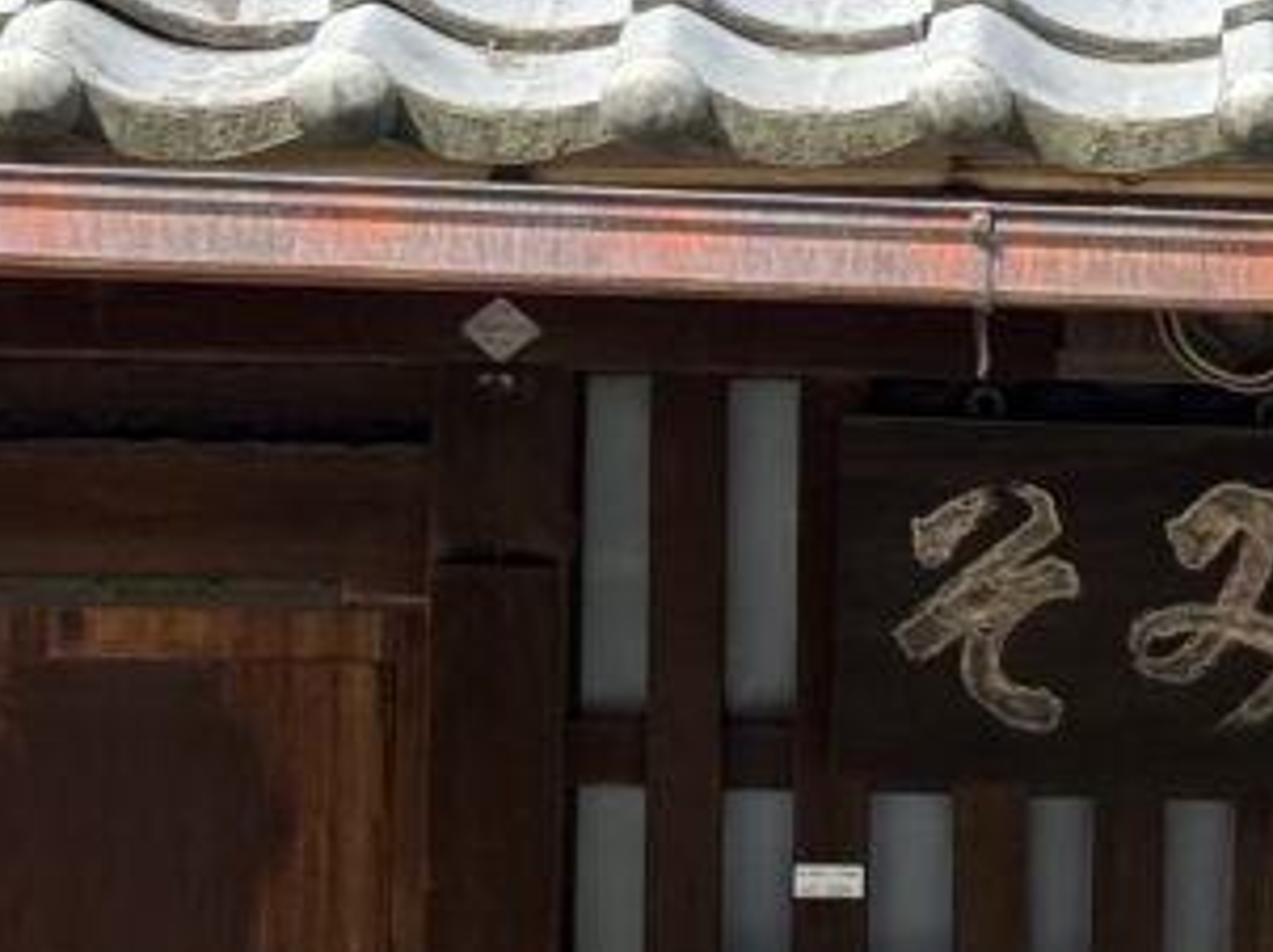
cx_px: 2428
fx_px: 7018
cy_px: 750
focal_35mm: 191
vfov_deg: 7.8
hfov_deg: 9.7
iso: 100
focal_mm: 6.76
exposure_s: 1/553
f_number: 1.78
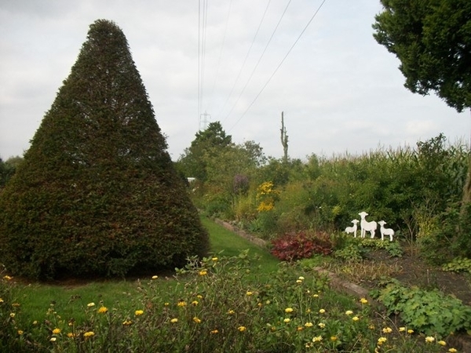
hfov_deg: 56.8
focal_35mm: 32
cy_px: 176
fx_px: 435
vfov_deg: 44.2
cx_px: 236
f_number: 8.8
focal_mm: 5.7
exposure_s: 1/320
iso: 200
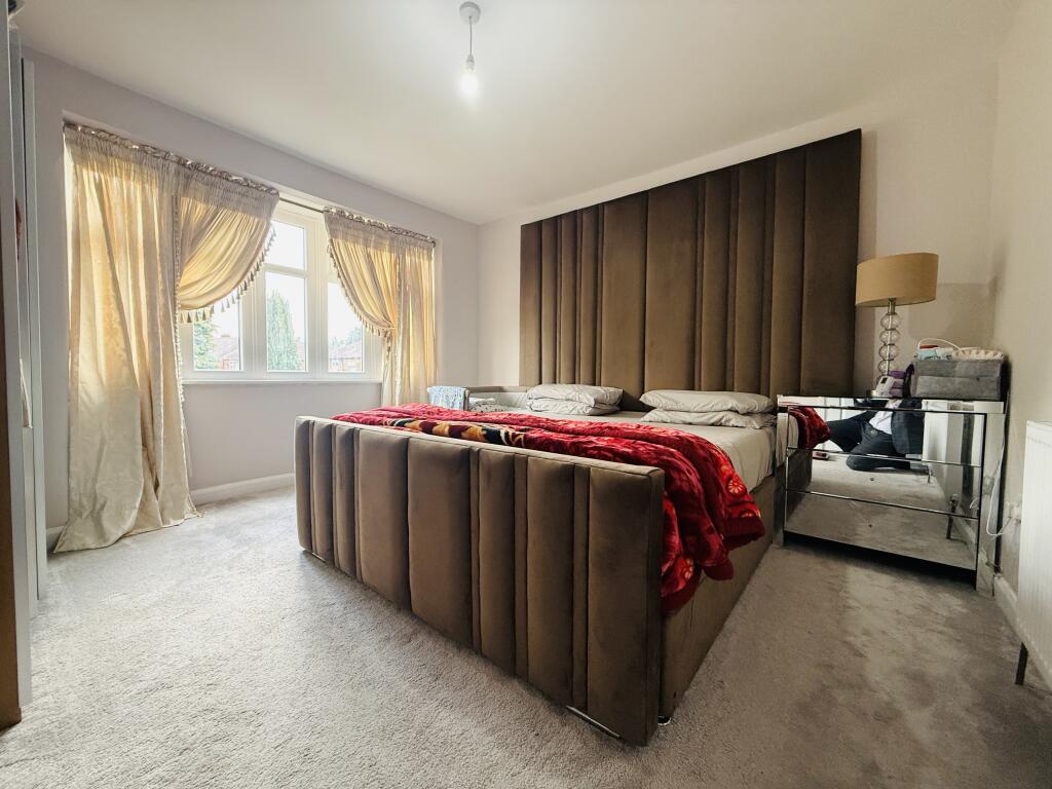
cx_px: 526
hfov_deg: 102.1
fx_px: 425
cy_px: 394
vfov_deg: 85.7
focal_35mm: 14
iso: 320
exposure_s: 1/99
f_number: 2.2
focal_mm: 2.22
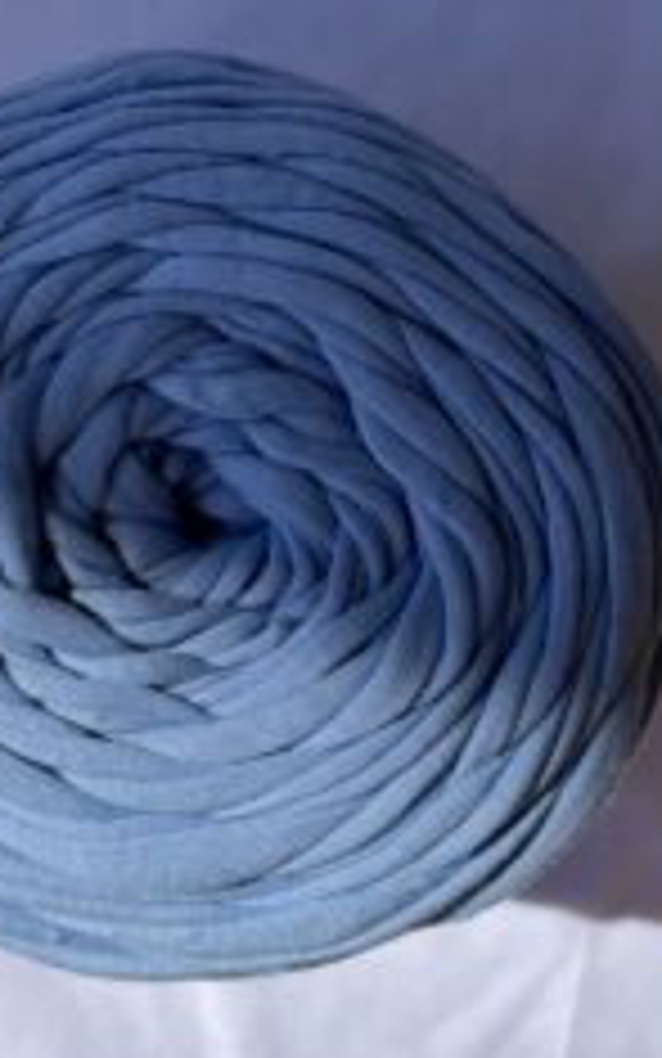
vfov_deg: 39.8
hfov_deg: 25.5
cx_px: 149
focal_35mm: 50
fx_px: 1442
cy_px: 349
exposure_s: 1/3300
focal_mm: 4.2
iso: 32
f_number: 1.6
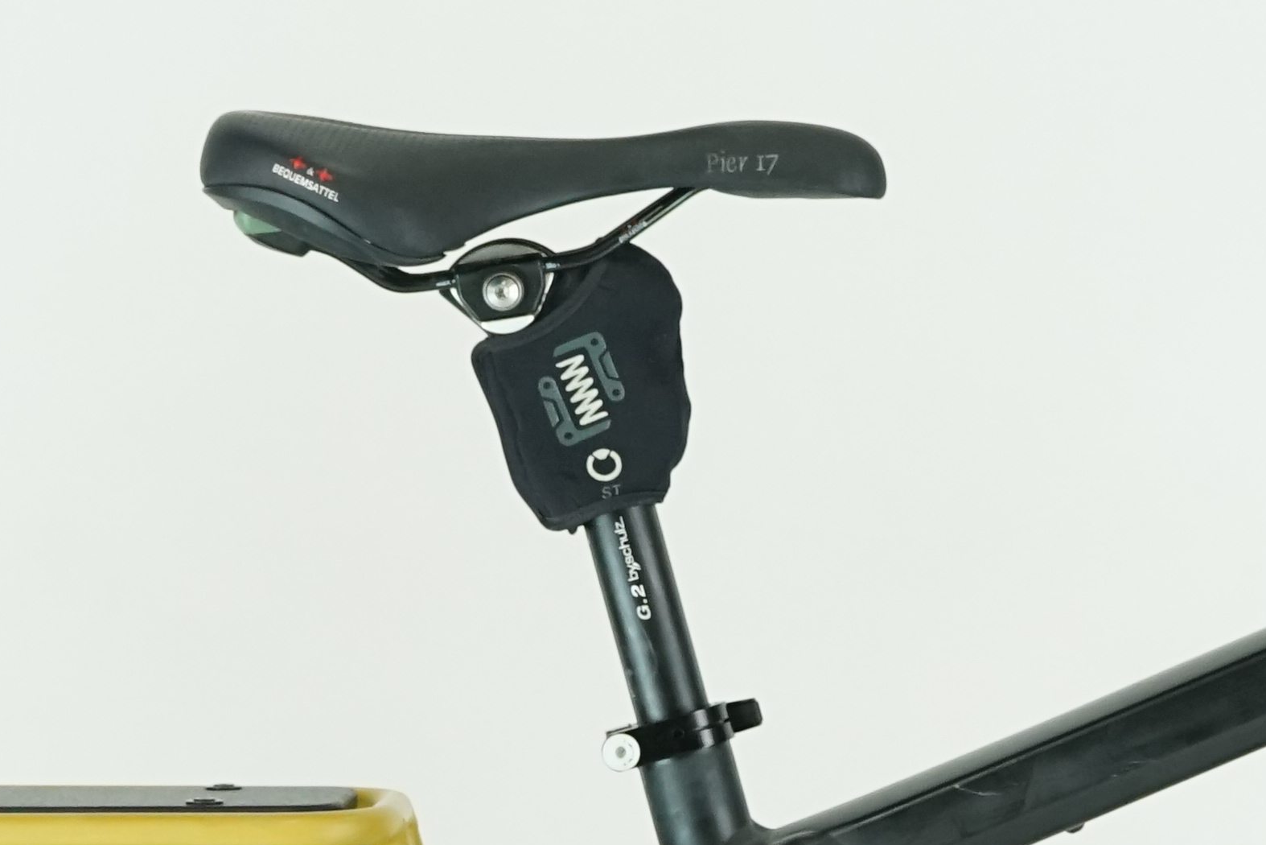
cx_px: 1050
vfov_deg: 6.8
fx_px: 7104
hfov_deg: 10.1
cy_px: 985
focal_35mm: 202
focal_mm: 53
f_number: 5.6
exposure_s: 1/200
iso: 1600
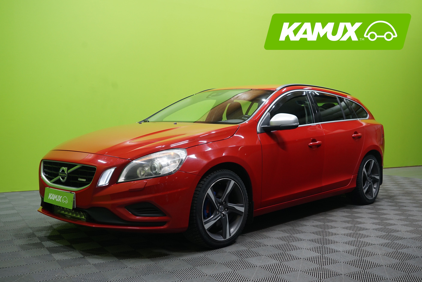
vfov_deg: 35.1
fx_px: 445
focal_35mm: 38
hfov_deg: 50.7
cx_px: 211
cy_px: 141
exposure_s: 1/25
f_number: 5.6
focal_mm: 38
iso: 800
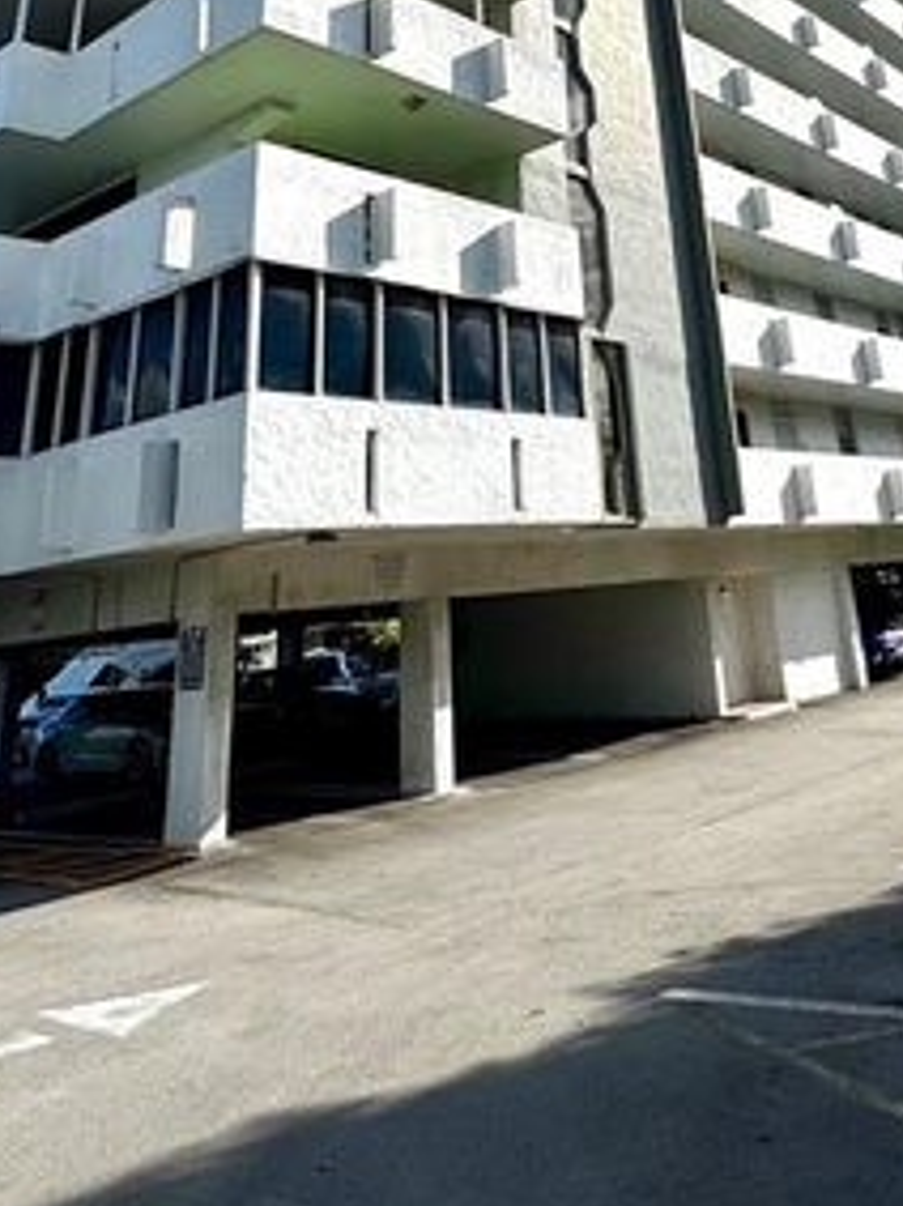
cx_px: 626
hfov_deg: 42.1
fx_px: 1149
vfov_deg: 48.3
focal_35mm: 33
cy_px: 75
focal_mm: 2.22
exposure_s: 1/3906
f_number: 2.2
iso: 50
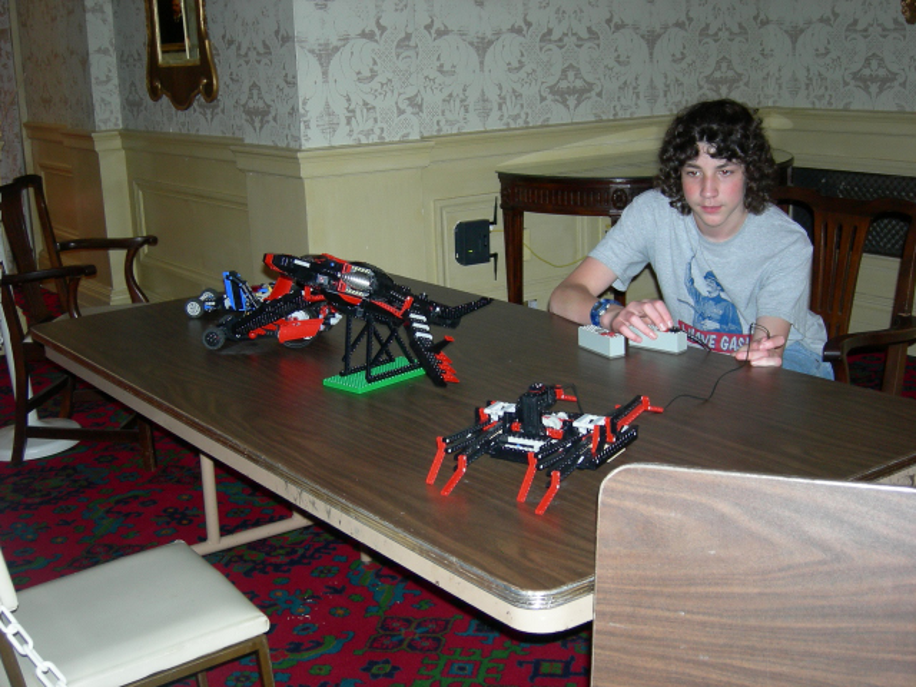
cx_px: 458
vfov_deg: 32.9
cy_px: 344
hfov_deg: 42.9
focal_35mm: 44
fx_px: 1164
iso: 200
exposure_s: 1/60.1
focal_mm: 9.1
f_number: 2.9
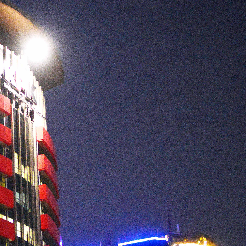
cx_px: -76
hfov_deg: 13.2
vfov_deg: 13.6
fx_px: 1029
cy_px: 159
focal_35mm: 128
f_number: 3.2
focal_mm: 55
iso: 5000
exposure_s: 1/15
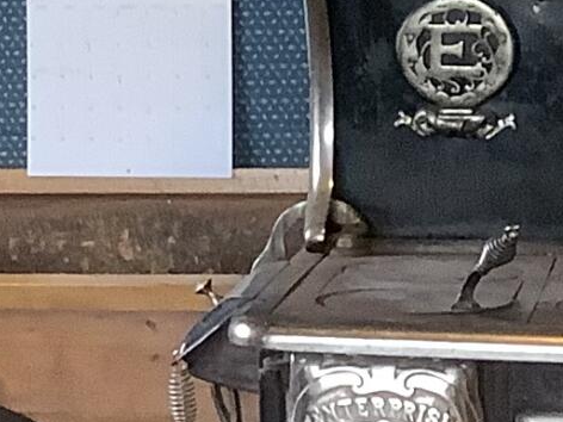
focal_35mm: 197
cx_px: -508
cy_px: 13
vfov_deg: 7.5
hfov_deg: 9.5
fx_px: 3204
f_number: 2.4
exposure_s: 1/50
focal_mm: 3.3
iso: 200
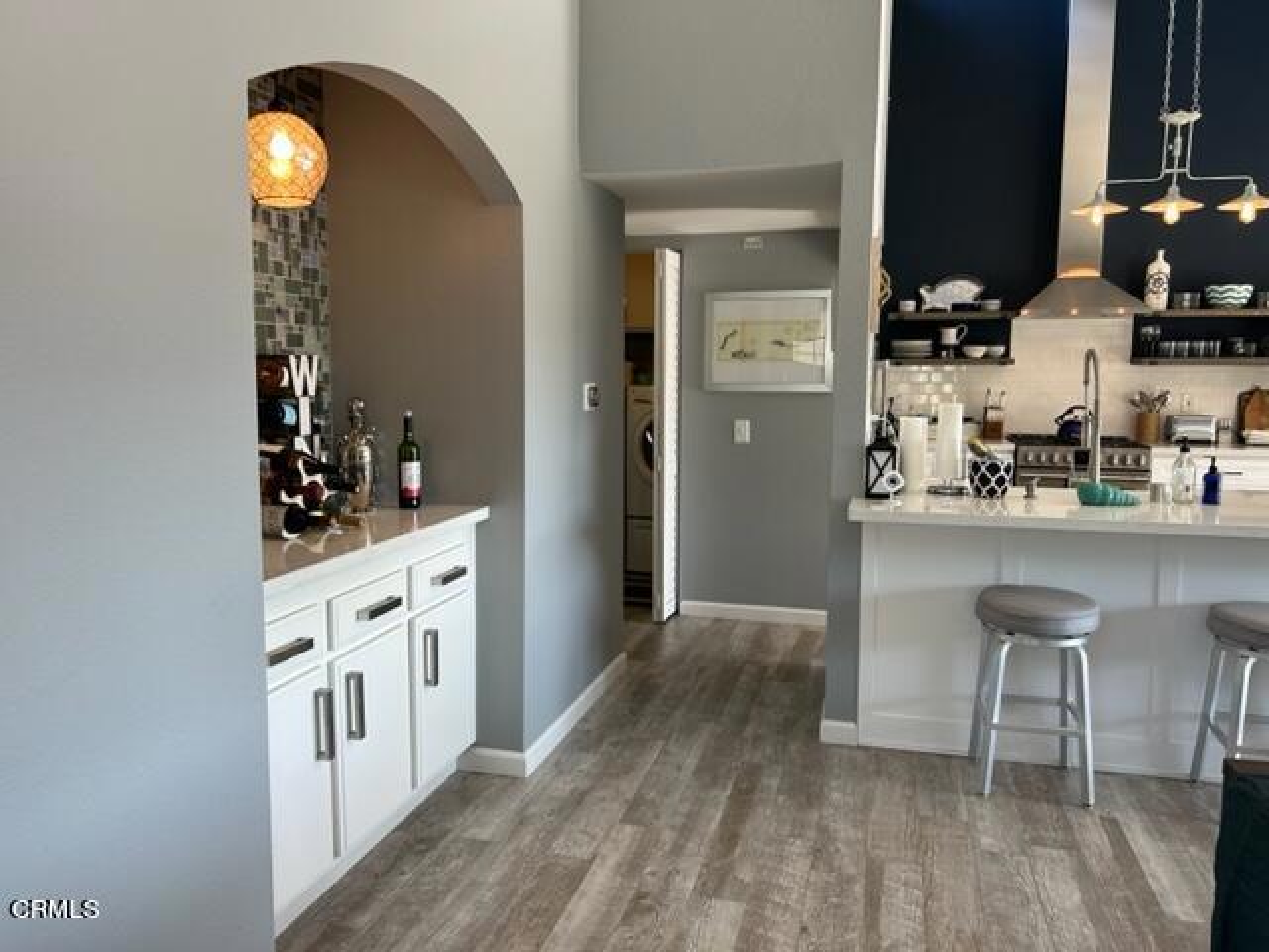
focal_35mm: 26
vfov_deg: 53.1
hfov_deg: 67.3
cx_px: 634
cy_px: 476
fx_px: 953
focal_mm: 5.7
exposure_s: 1/120
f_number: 1.5
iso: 50
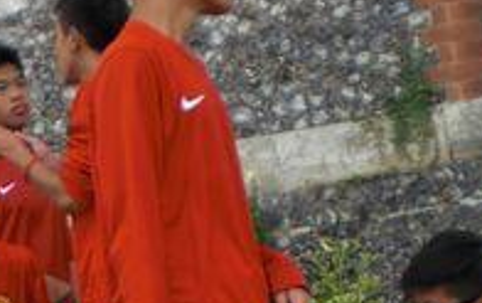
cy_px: 498
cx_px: -81
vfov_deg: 10.2
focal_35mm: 123
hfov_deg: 16.3
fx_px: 1618
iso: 64
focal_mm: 6.3
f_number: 3.1
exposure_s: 1/250
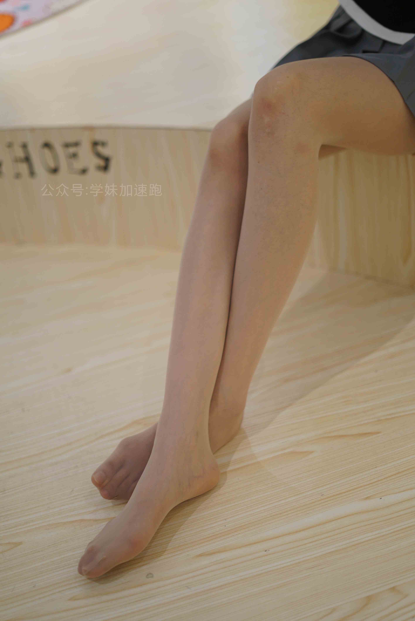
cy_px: 310
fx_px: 863
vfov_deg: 39.6
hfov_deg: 27.0
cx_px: 208
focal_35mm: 50
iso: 200
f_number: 1.8
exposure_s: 1/125
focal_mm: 50
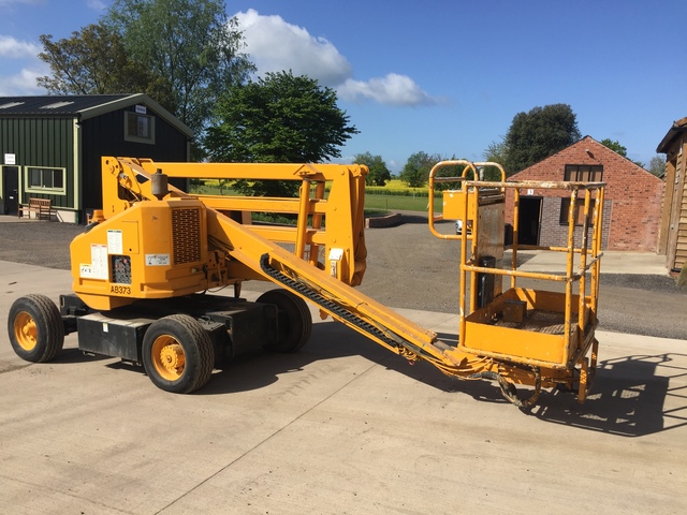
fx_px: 576
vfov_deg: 48.2
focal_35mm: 29
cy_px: 258
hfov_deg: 61.7
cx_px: 344
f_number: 2.2
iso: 32
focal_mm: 4.15
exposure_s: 1/1883
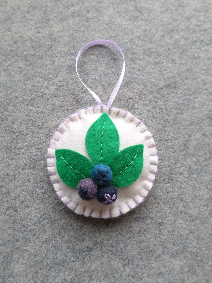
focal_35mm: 25
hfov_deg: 54.9
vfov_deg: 69.4
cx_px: 106
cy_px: 142
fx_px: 204
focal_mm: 4.5
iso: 80
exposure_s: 1/30
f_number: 2.5
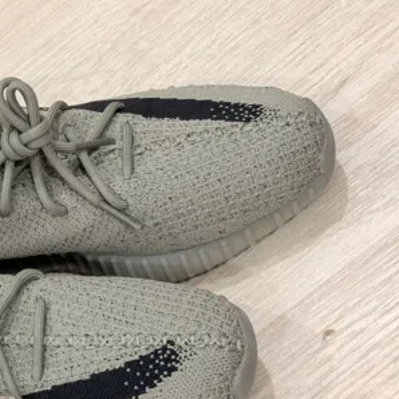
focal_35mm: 91
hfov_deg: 18.5
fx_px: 1187
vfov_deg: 19.0
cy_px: 268
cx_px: -9
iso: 160
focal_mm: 6.76
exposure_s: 1/50
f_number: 1.78
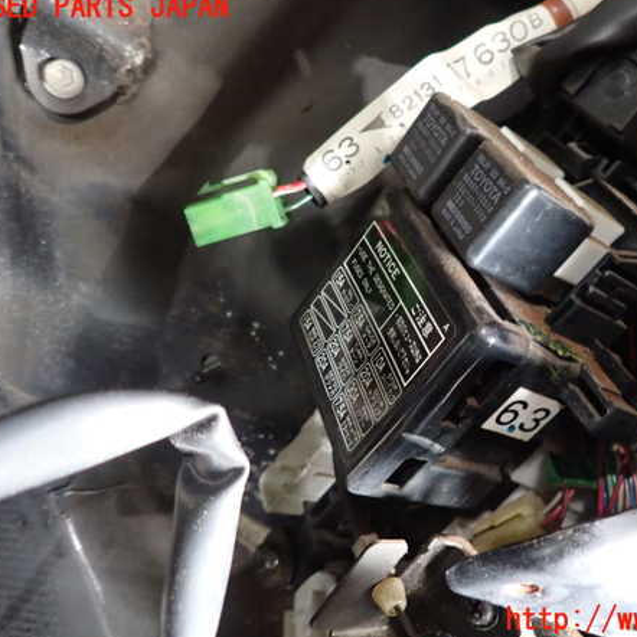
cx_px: 399
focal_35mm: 30
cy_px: 314
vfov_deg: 54.0
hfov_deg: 53.4
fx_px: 625
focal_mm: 4.5
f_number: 2
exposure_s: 1/20
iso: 800
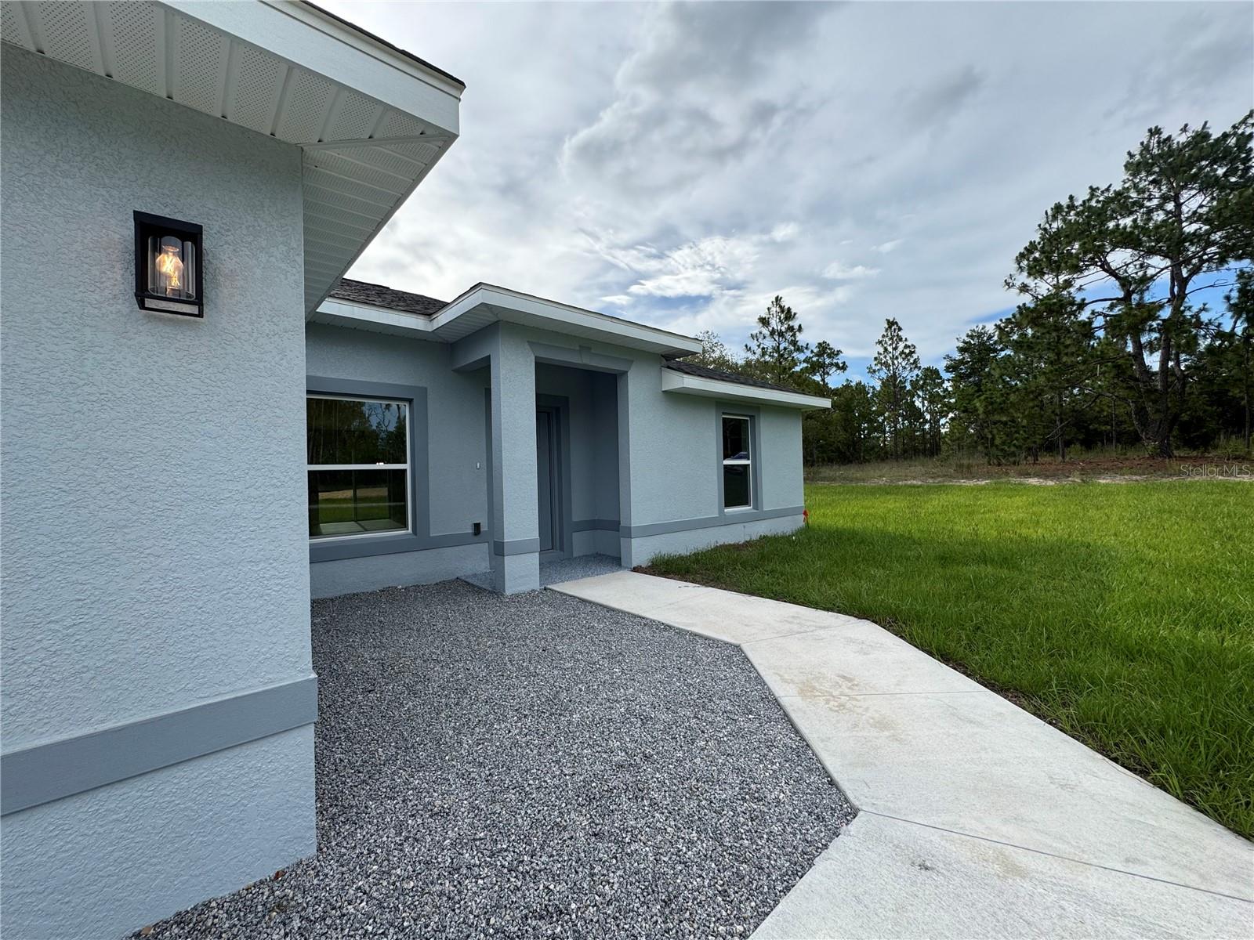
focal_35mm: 14
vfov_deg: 85.7
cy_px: 470
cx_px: 627
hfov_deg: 102.1
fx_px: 507
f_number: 2.2
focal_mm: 2.22
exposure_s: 1/1217
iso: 50
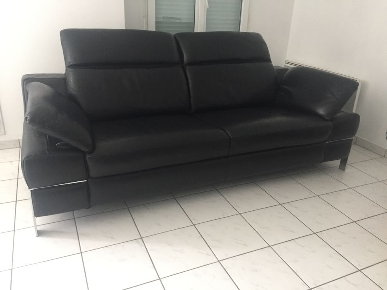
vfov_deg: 48.2
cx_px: 194
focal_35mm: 29
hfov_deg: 61.7
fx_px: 324
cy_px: 145
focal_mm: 4.15
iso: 250
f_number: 2.2
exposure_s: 1/25
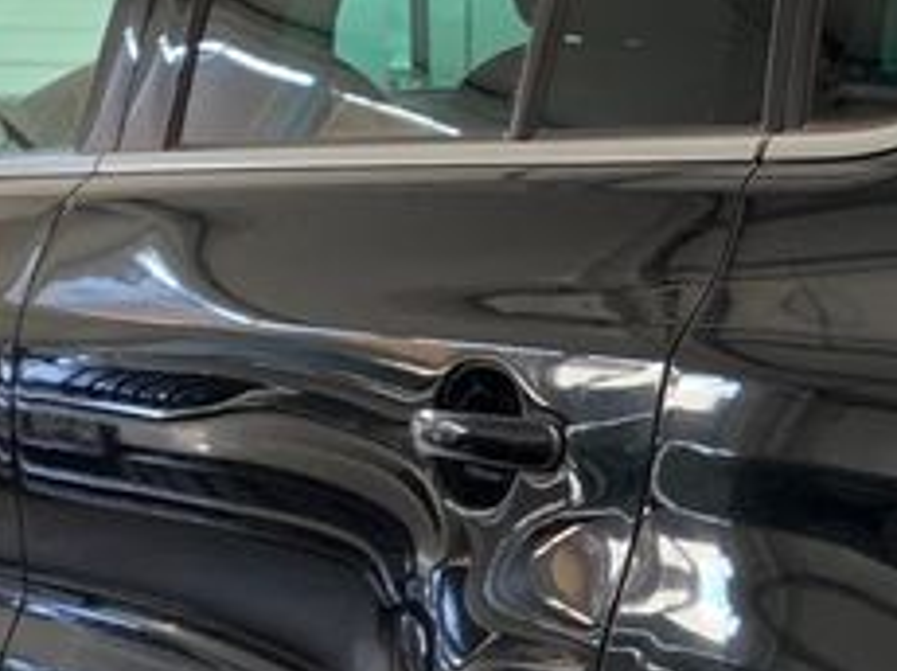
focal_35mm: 116
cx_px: 1369
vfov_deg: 12.6
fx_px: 3003
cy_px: 714
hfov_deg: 15.6
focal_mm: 4.25
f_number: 1.8
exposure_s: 1/60
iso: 250
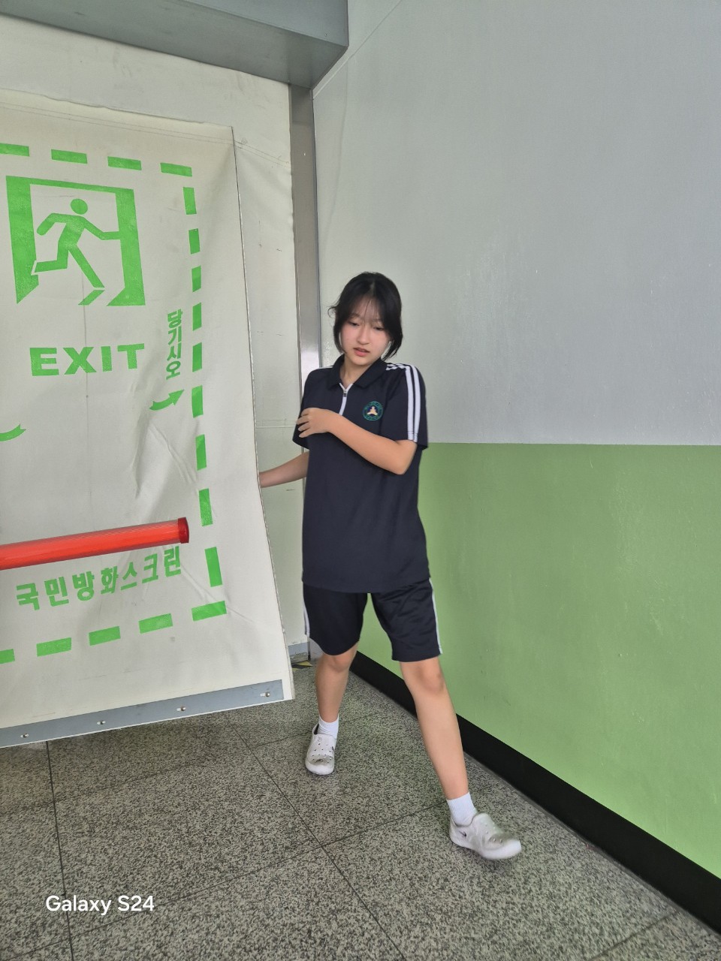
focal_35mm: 23
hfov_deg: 58.9
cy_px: 480
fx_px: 639
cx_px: 360
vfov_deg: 73.9
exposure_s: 1/182
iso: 160
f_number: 1.8
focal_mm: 5.4
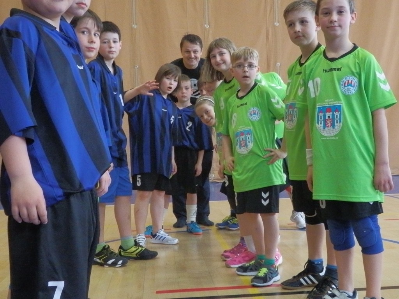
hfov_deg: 42.1
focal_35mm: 45
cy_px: 150
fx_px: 519
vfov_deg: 32.2
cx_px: 200
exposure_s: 1/250
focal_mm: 8
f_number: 3.8
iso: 1600
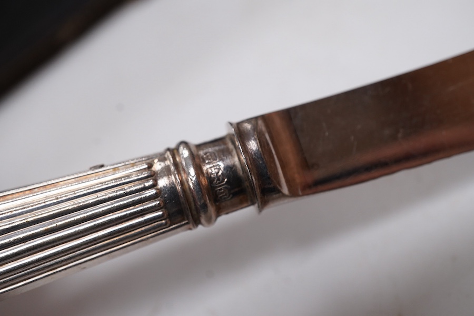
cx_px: 237
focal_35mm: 45
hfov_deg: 43.6
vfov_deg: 29.9
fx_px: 592
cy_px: 158
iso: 1250
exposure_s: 1/125
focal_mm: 30
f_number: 11
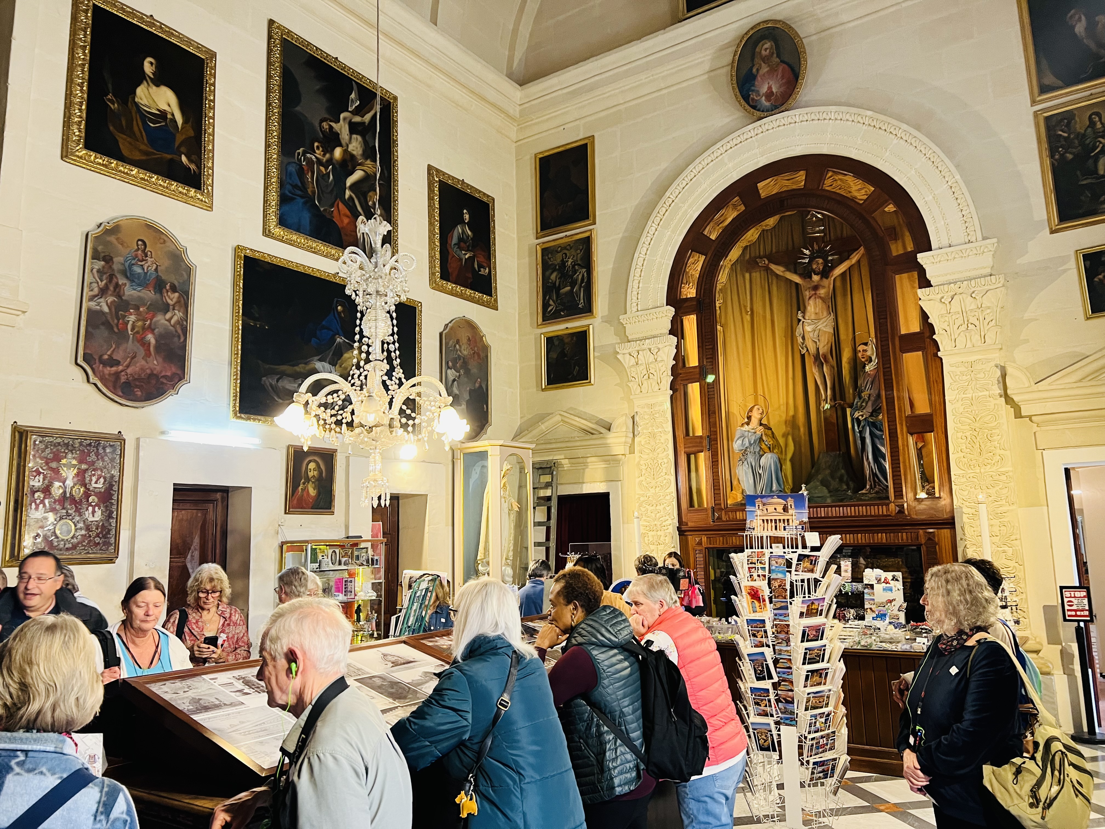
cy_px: 414
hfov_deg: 67.3
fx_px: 830
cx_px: 552
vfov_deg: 53.1
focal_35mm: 26
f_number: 1.5
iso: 160
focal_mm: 5.7
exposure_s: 1/50
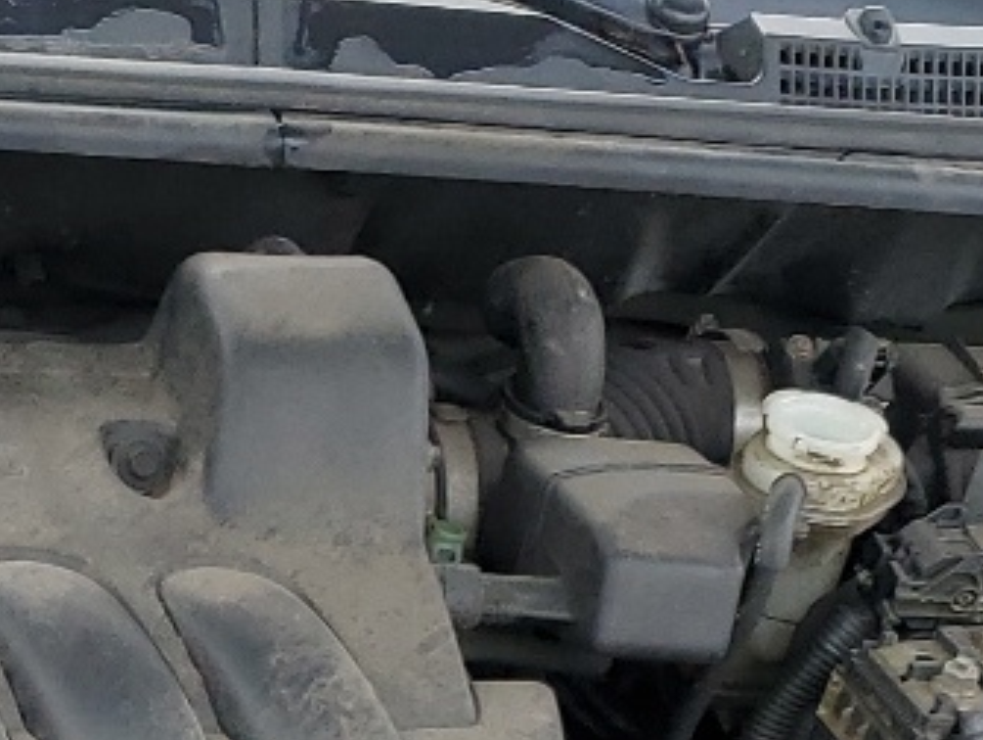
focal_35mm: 124
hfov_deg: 15.7
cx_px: 135
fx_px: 3525
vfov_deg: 11.4
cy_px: 1133
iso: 50
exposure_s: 1/333
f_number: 1.5
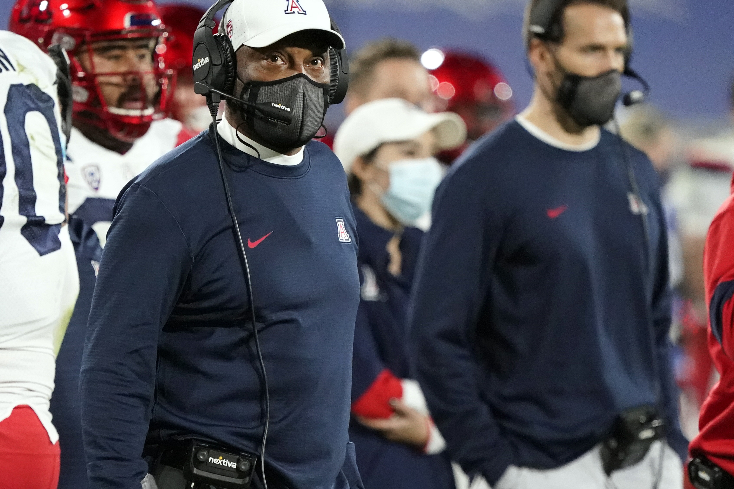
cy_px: 360
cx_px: 265
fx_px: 18737
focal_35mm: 919
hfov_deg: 2.2
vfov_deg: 1.5
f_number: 6.3
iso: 12800
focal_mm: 518
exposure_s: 1/1600
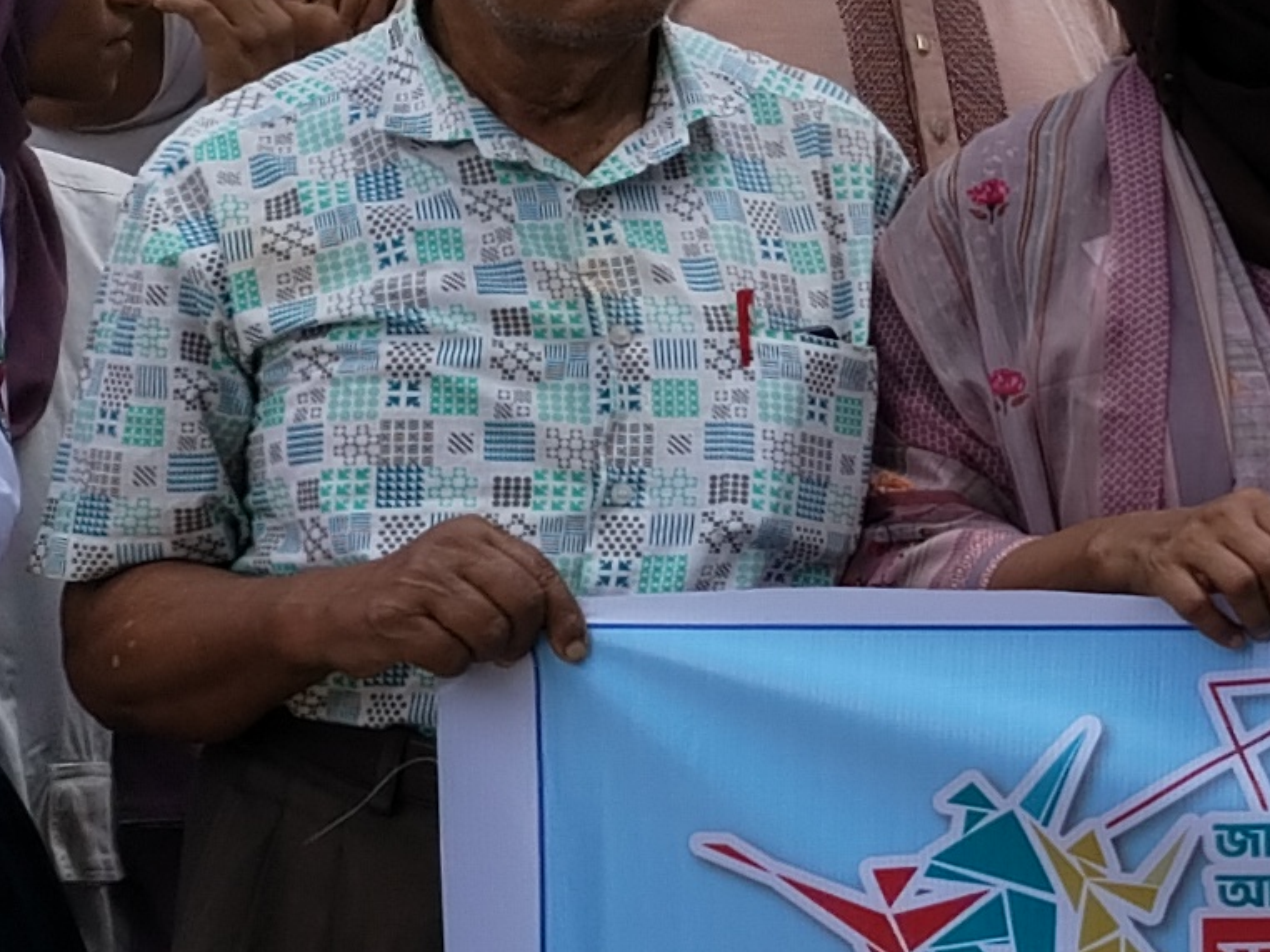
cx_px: 2640
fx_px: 4621
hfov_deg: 13.2
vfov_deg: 11.7
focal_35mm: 126
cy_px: 107
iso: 100
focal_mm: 5.25
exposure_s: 1/349
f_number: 1.75
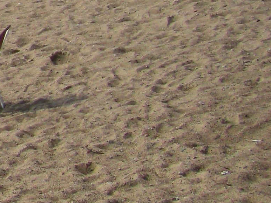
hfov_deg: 11.7
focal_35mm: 151
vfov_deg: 9.7
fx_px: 1182
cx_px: -267
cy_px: -23
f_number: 4.6
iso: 64
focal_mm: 6.3
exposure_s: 1/320
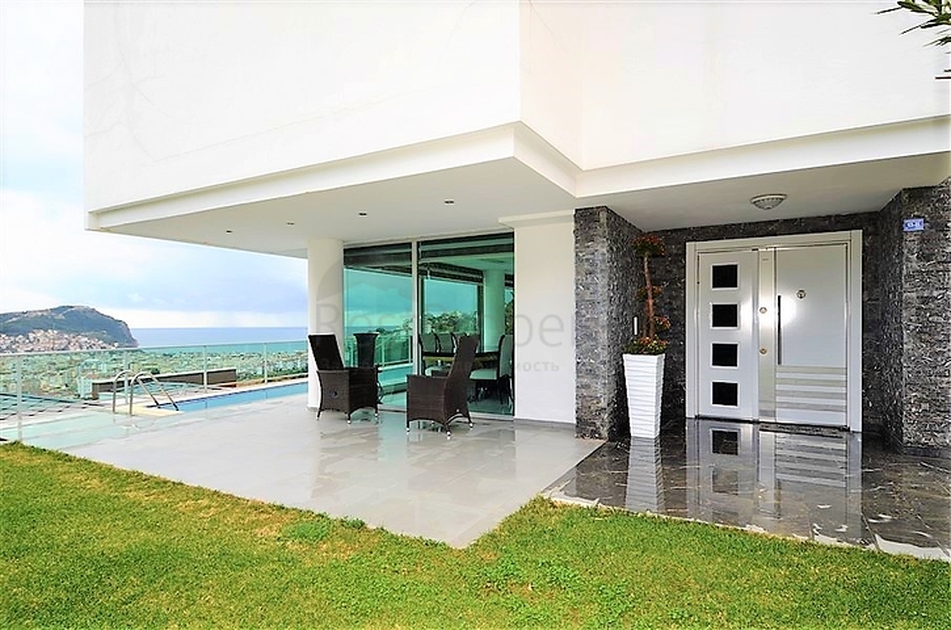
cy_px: 315
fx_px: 514
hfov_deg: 85.5
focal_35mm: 20
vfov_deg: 63.0
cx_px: 476
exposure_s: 1/160
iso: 100
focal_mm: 13
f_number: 6.3
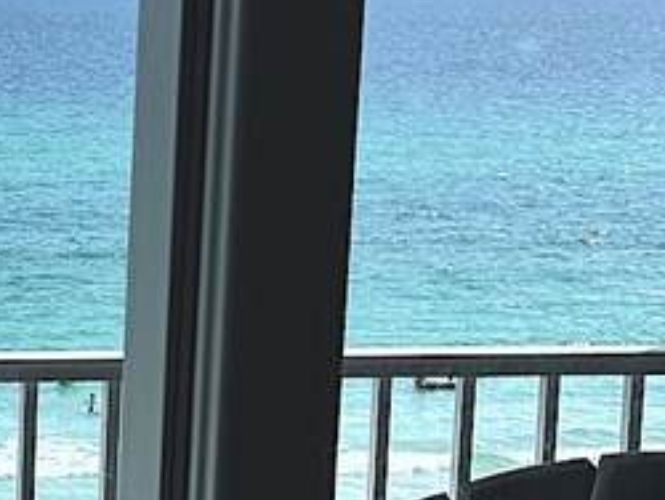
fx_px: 2557
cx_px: -822
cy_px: 287
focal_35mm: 133
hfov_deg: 12.4
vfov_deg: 11.2
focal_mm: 5.7
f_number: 1.5
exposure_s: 1/3077
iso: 50
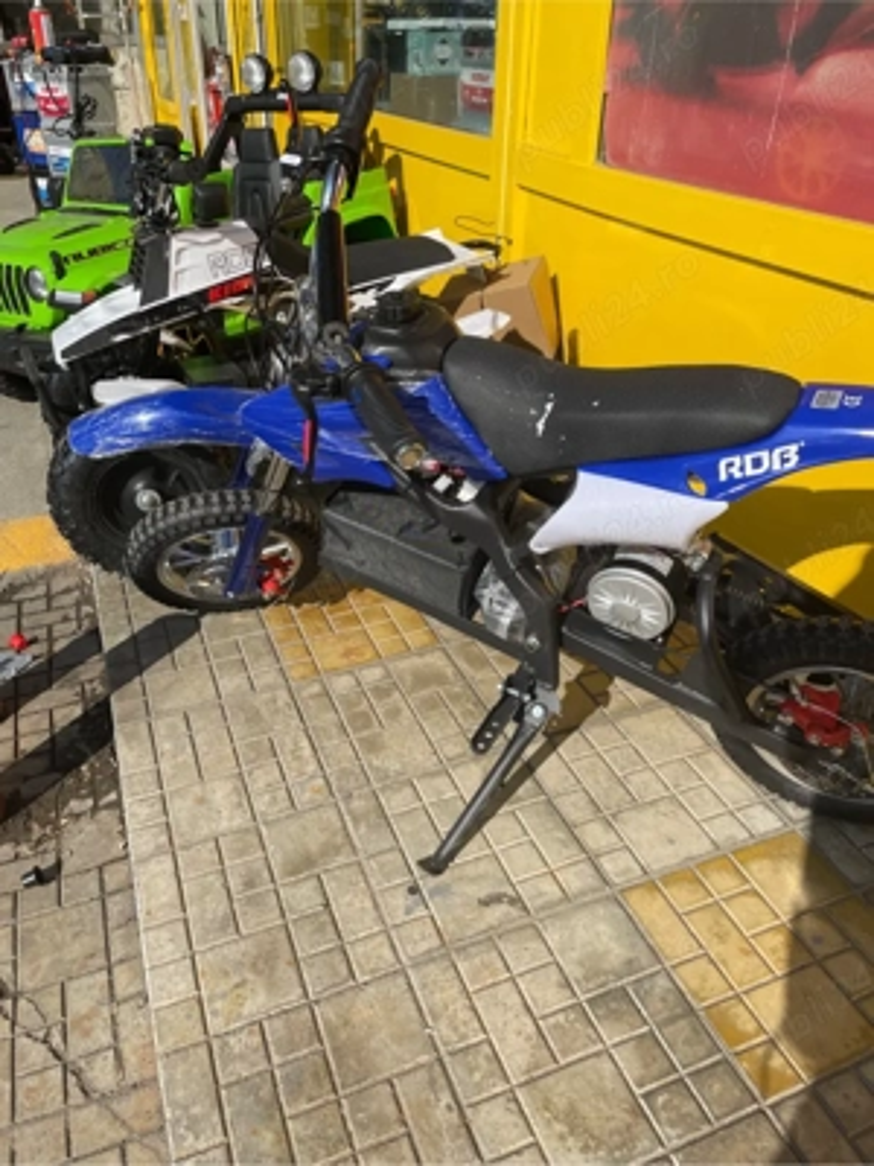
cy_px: 583
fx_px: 875
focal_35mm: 26
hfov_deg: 53.1
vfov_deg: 67.3
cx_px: 437
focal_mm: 4.2
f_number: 1.6
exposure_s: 1/4000
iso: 32
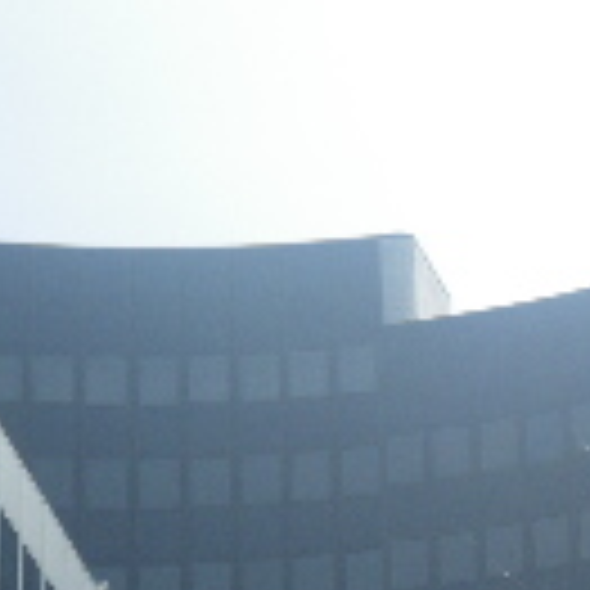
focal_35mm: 132
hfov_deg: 12.7
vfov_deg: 13.1
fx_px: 2545
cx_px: 829
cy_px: 590
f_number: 5.3
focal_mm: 9.1
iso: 50
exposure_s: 1/200
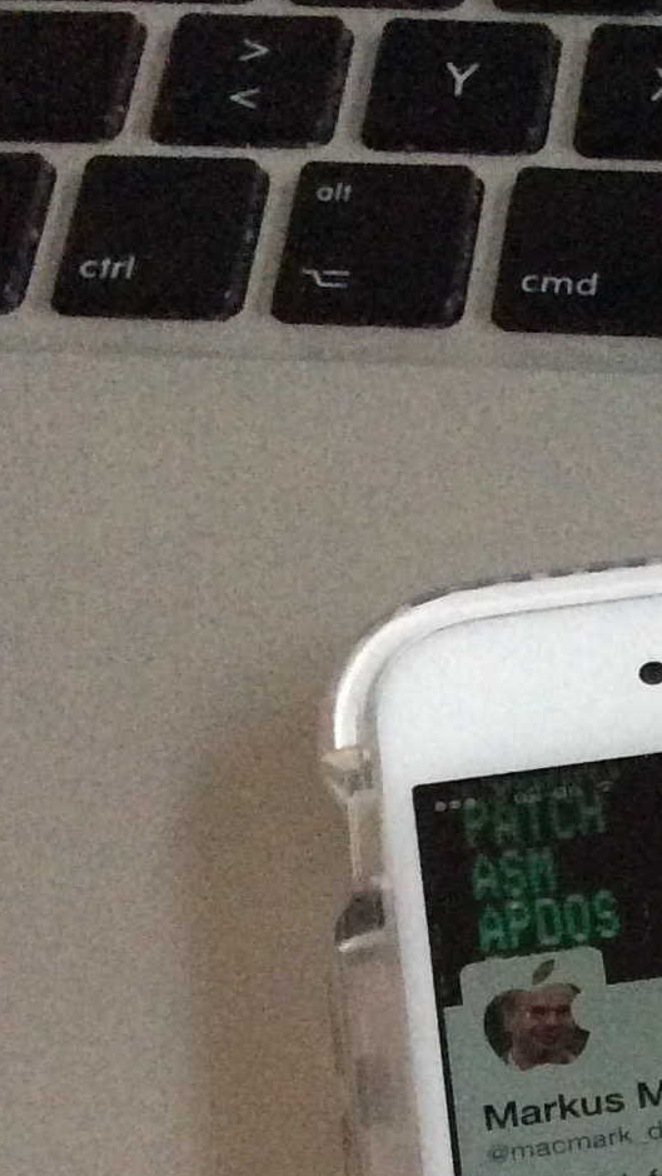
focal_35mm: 96
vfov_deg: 20.9
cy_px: 1364
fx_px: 2995
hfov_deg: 11.9
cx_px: 1084
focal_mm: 3.3
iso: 250
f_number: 2.4
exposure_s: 1/17
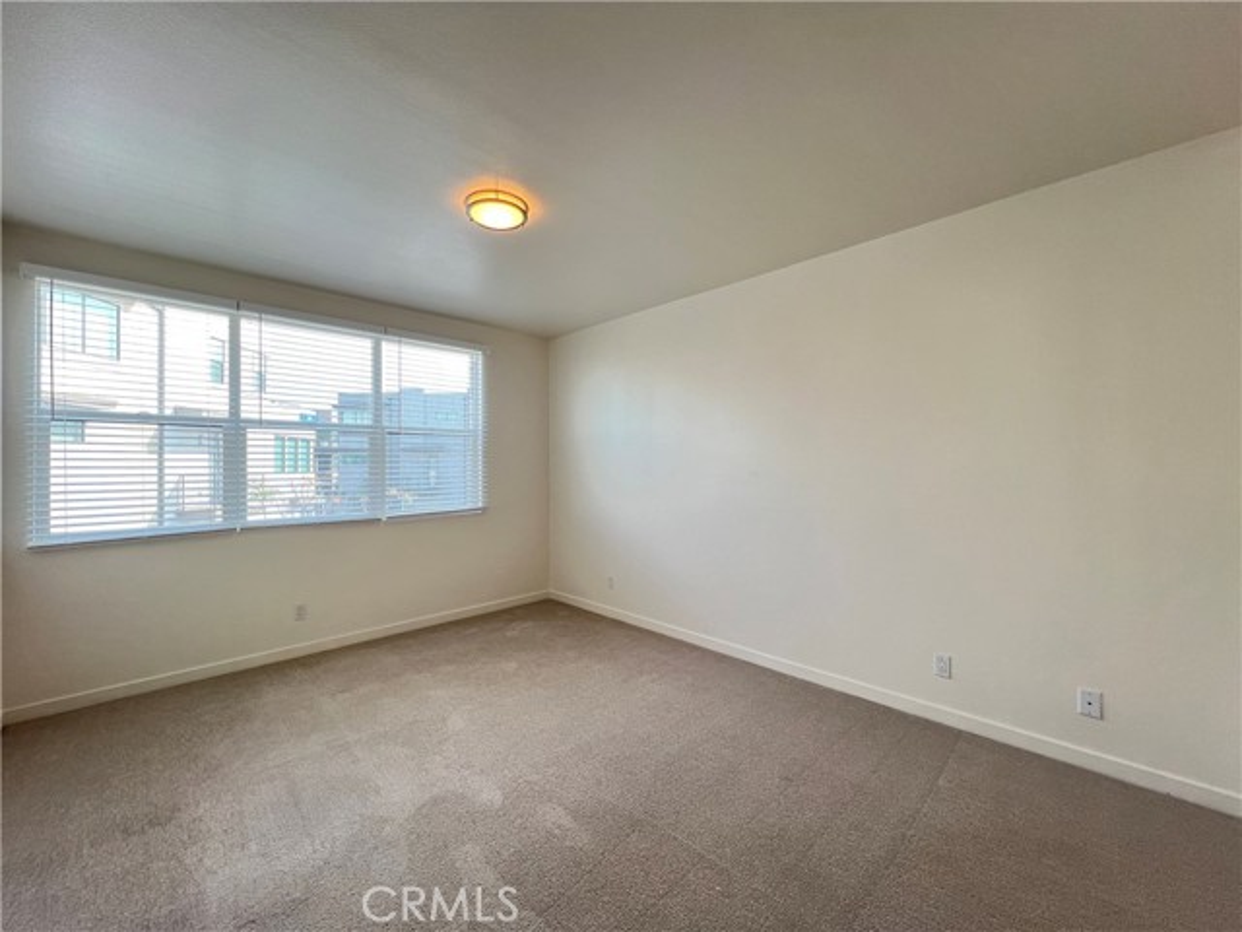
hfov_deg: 106.2
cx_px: 621
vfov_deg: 89.9
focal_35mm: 13
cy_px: 466
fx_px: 466
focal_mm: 1.57
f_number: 1.8
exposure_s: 1/120
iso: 80
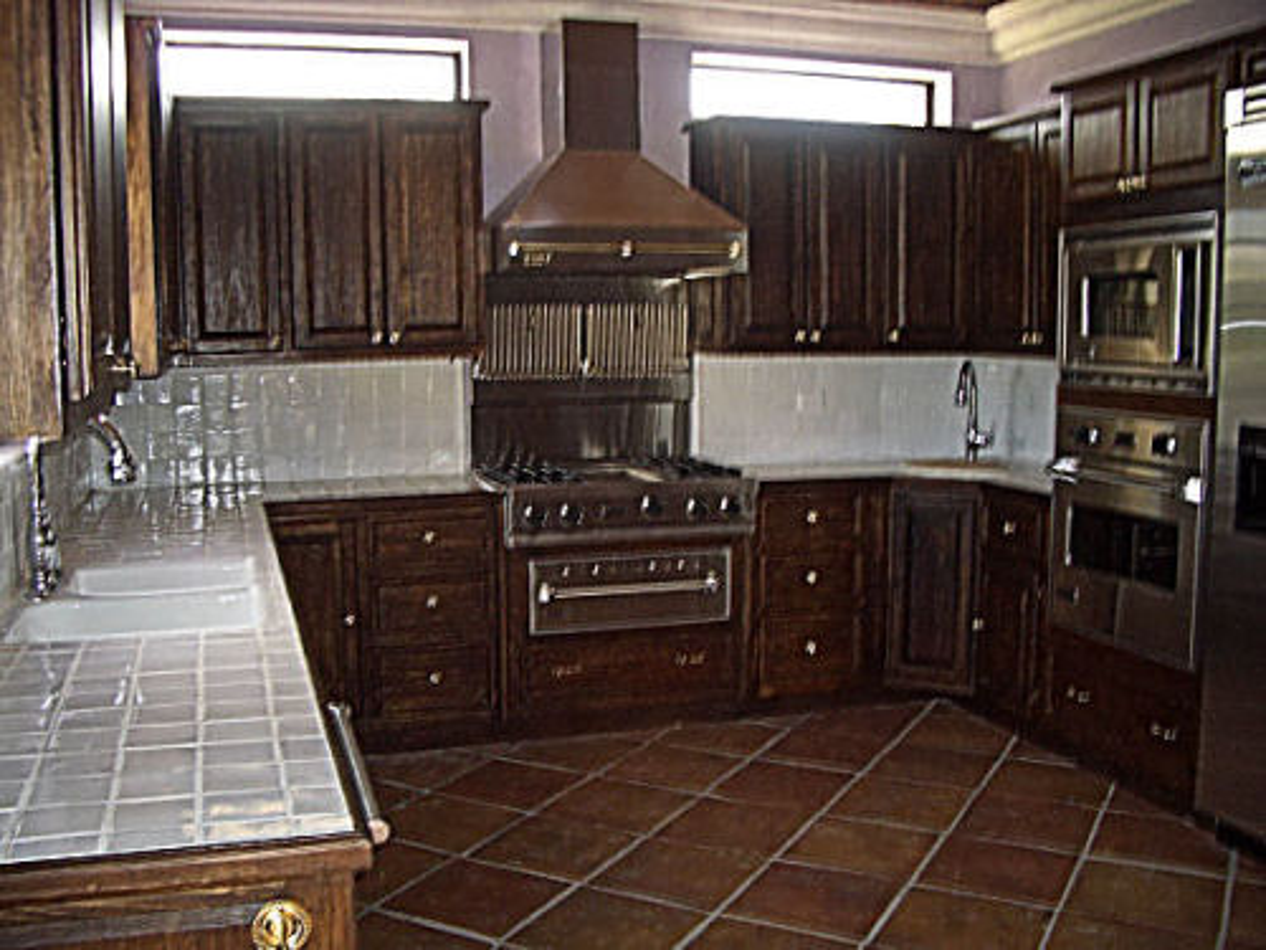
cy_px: 475
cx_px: 633
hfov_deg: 52.6
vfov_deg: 40.7
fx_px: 1280
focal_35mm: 35
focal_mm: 5.8
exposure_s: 1/60
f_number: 2.6
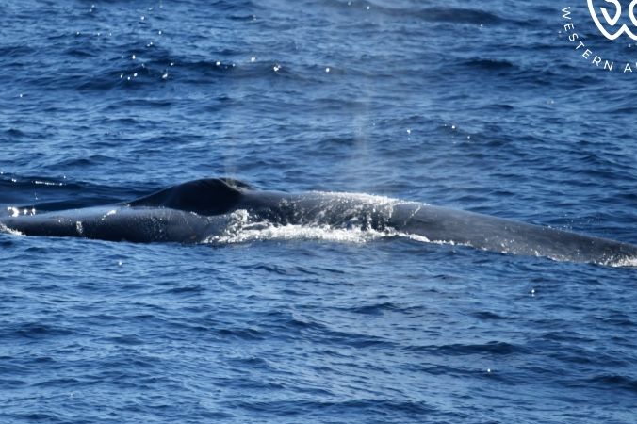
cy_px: 190
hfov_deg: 2.9
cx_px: 317
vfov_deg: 1.9
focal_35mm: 710
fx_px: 12556
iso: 800
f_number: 6.3
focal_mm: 600
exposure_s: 1/8000
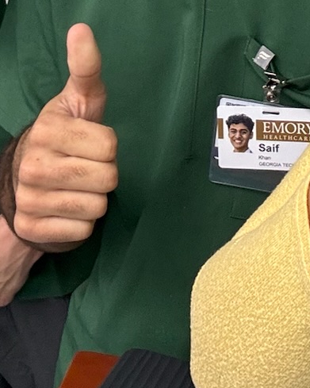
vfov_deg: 18.2
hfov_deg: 16.2
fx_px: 1078
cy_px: -194
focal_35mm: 94
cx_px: 266
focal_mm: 2.69
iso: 64
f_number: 1.9
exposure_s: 1/120
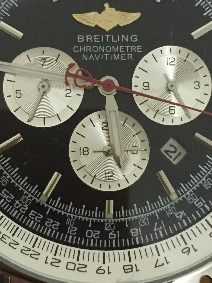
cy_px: 107
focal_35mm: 79
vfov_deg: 24.6
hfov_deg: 18.7
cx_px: 111
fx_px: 645
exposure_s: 1/20
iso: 250
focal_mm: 4.15
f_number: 2.2
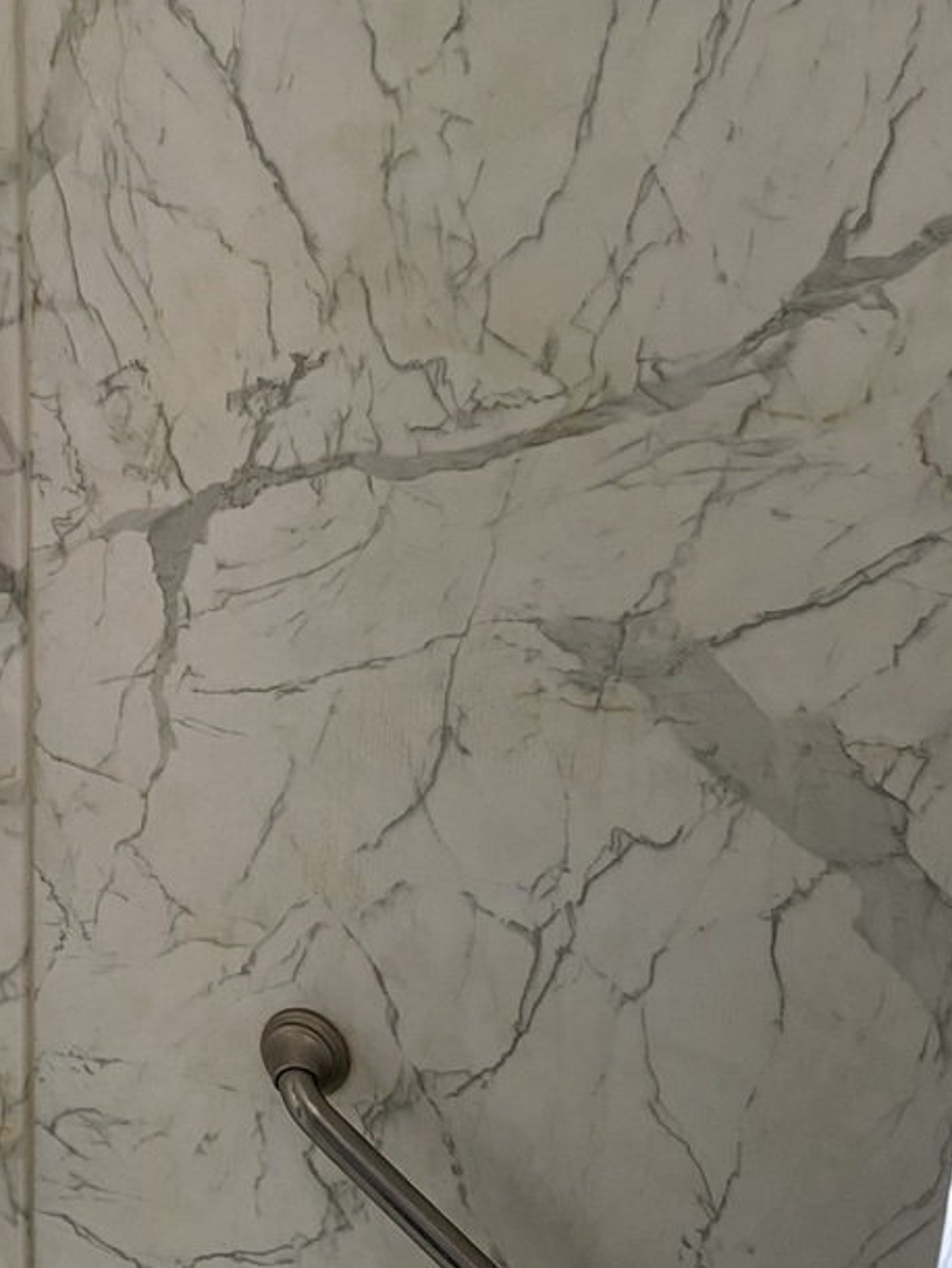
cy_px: 667
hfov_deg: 30.6
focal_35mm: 46
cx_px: 168
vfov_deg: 41.2
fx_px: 1686
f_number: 1.8
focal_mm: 4.25
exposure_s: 1/60
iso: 250
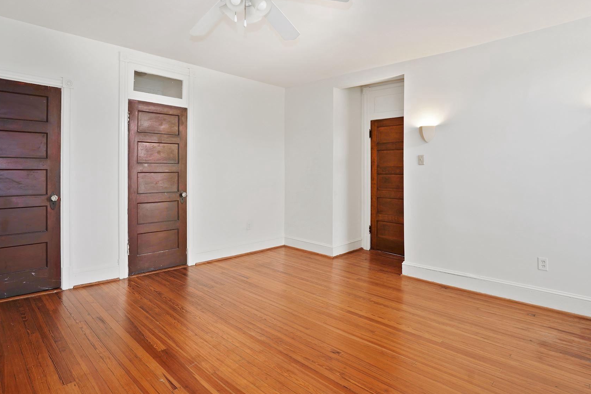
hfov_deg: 86.8
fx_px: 312
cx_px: 273
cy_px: 175
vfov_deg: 64.4
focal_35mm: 19
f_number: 8
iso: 250
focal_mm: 16
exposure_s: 1.3
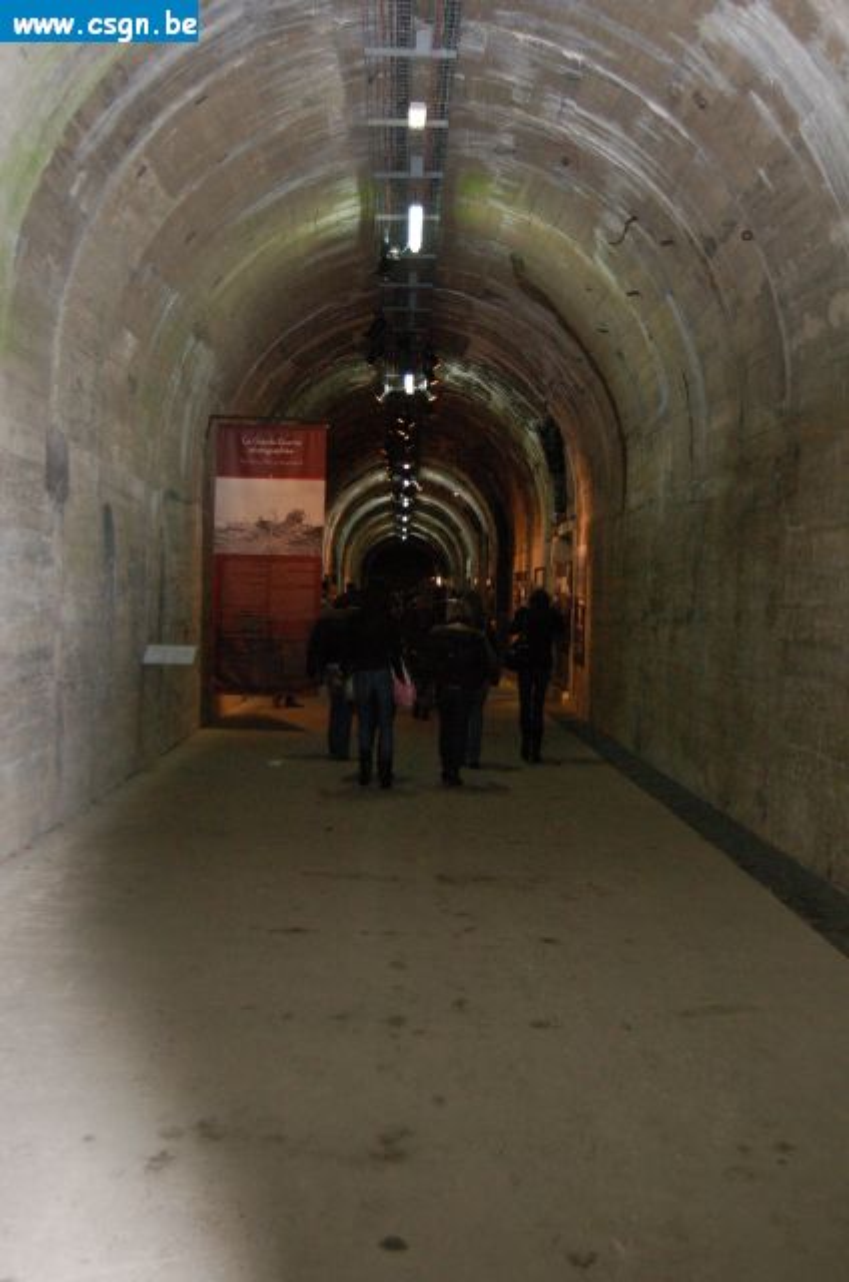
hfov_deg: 29.7
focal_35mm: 45
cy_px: 641
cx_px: 424
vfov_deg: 43.7
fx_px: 1599
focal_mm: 30
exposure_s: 1/60
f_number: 4.2
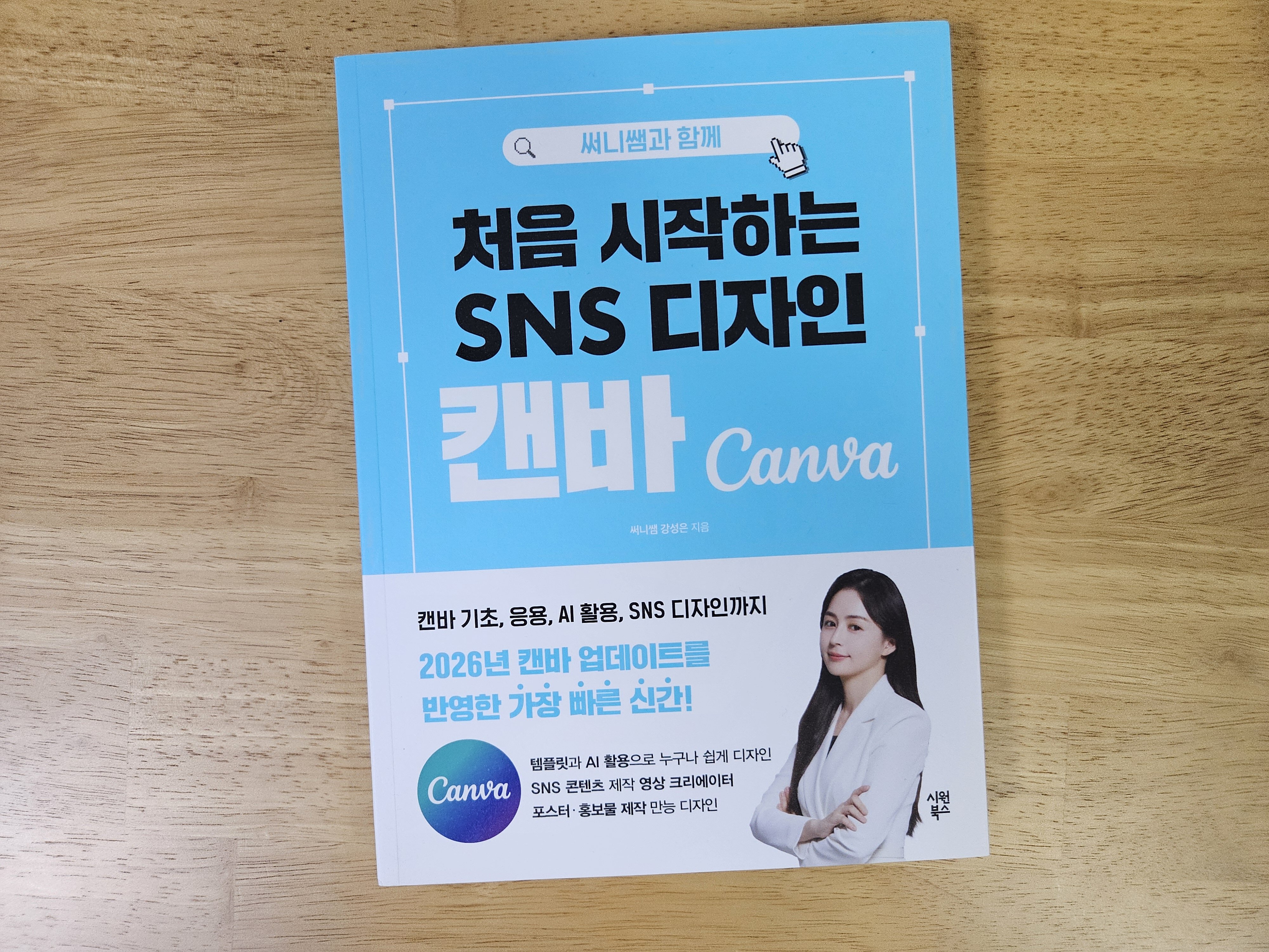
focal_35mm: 23
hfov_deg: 73.9
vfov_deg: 58.9
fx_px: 843
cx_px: 634
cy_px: 476
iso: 800
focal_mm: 5.4
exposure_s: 1/120
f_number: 1.8
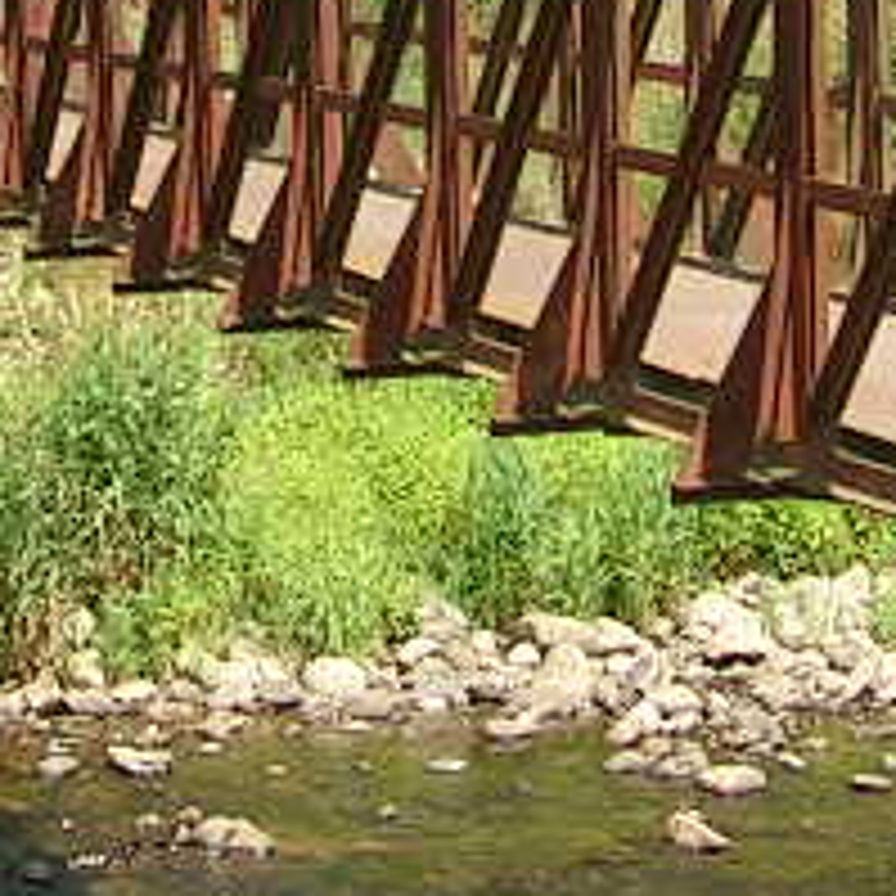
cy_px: -320
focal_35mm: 159
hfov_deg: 11.0
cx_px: 567
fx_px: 4656
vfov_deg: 10.7
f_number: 4.8
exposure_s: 1/208
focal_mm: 5.4
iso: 50
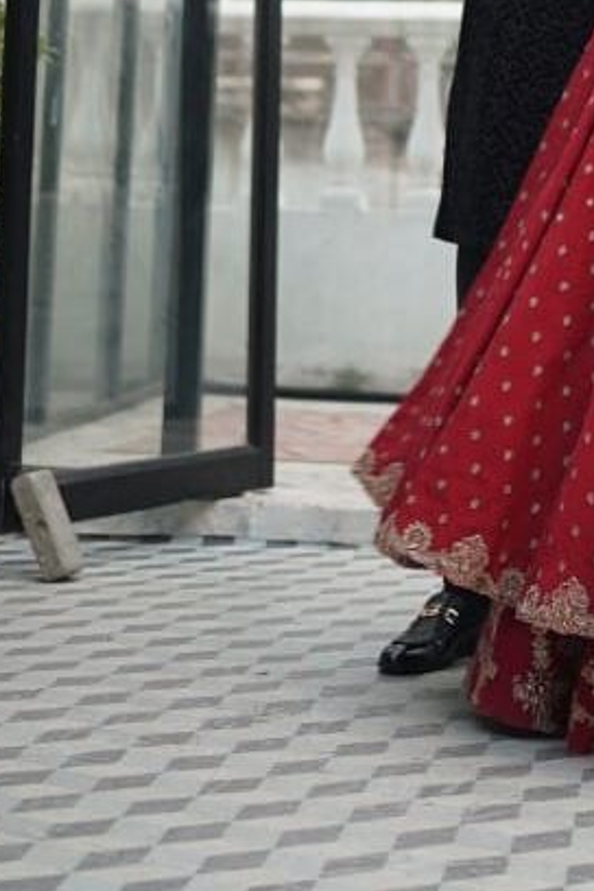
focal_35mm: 99
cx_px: 633
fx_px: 2450
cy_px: -329
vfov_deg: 18.8
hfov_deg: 13.6
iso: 200
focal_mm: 35
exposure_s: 1/100
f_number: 1.4
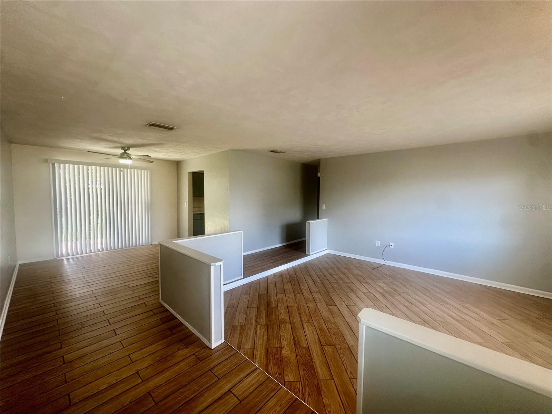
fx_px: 223
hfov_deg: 102.1
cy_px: 207
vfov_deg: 85.7
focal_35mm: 14
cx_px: 276
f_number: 2.2
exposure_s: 1/120
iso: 200
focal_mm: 2.22
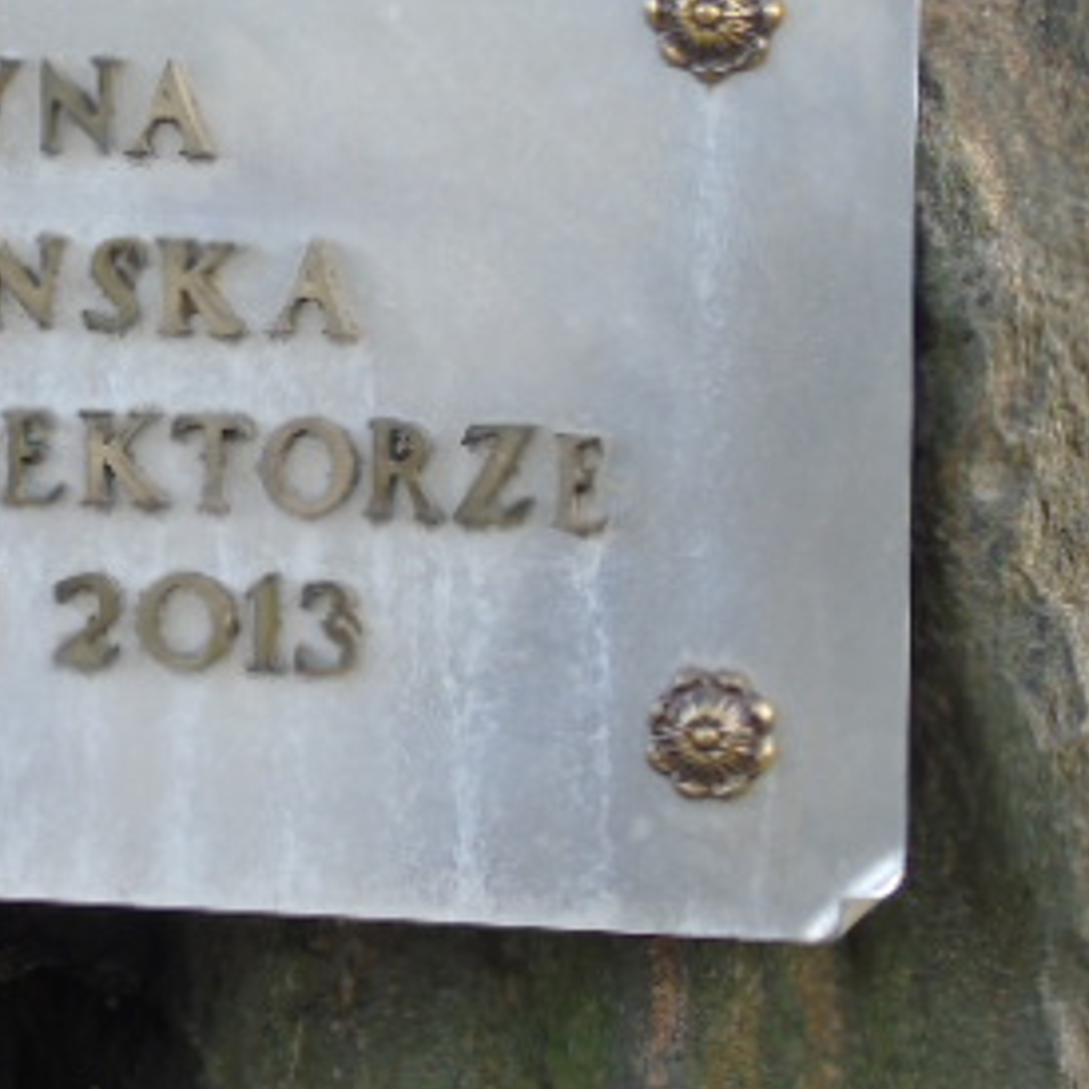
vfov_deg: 7.8
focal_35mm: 223
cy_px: 588
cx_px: -119
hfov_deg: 7.8
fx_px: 7937
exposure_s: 1/50
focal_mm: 19
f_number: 4.4
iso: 160
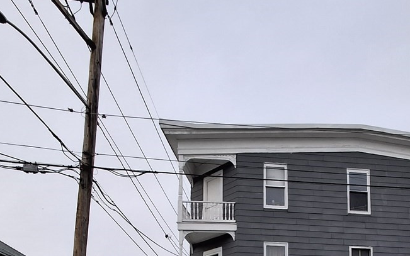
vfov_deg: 26.8
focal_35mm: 40
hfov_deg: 48.6
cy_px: 337
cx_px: 265
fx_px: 447
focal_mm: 1.64
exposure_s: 1/127
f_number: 2.2
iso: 40
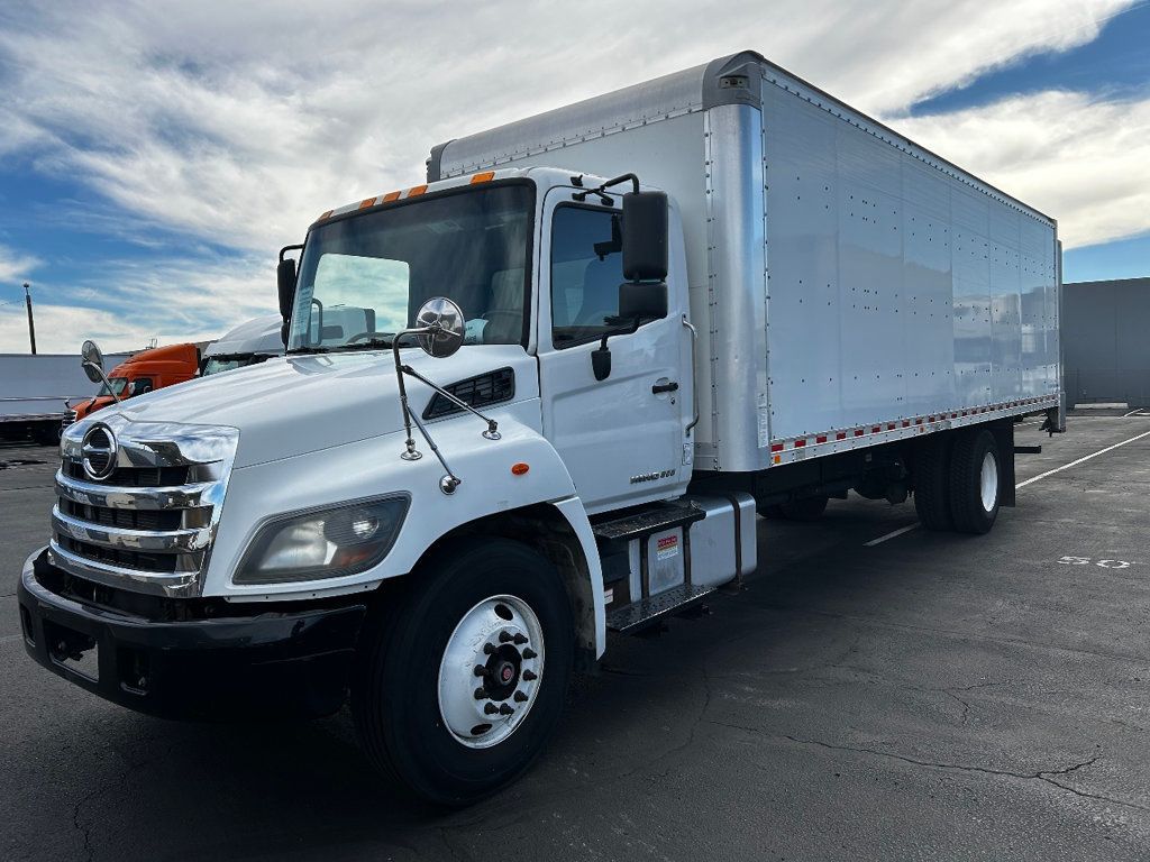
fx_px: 864
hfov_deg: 67.3
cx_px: 575
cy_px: 431
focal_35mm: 26
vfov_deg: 53.1
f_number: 1.5
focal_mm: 5.7
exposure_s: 1/2994
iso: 50
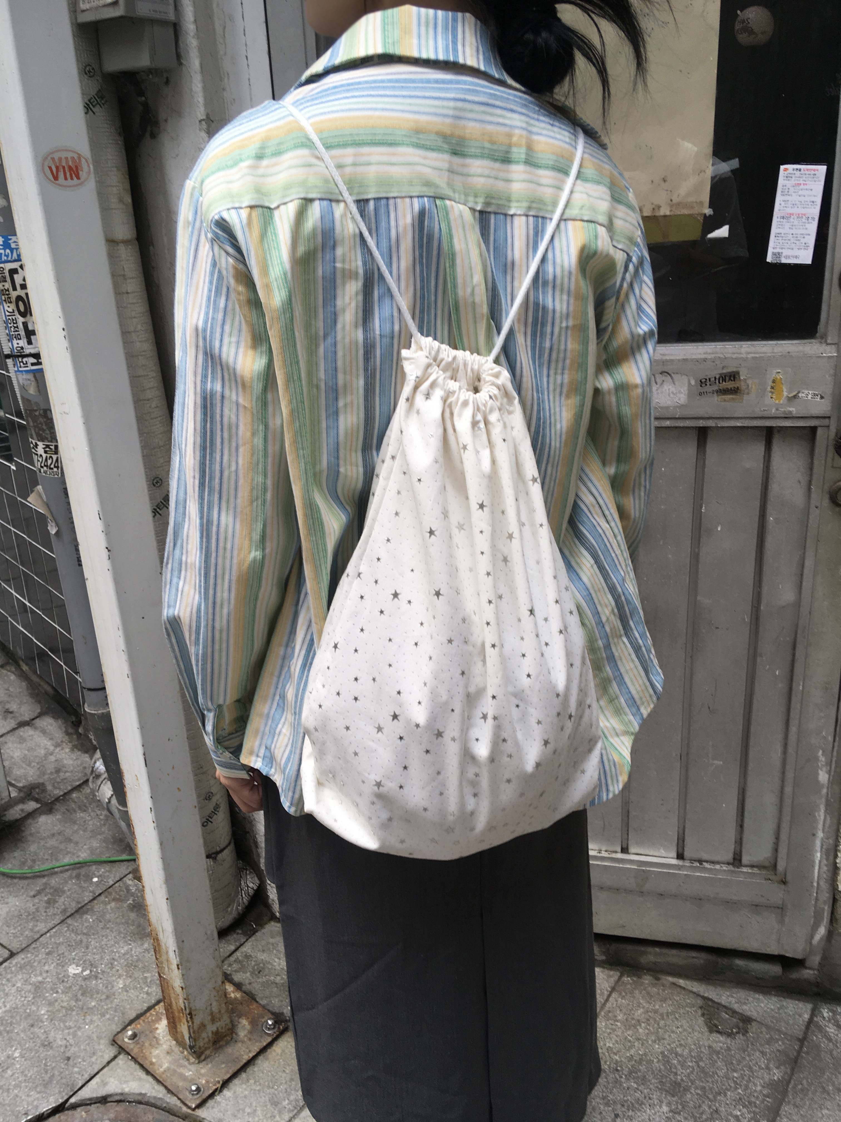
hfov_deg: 48.2
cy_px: 561
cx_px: 420
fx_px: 939
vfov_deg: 61.7
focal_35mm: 29
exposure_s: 1/126
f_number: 2.2
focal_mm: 4.15
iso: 25
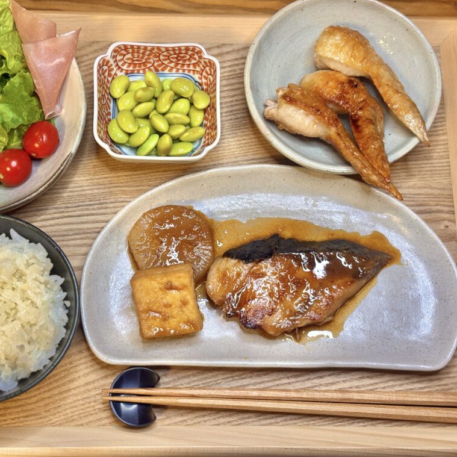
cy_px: 228
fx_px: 926
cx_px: 179
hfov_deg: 27.6
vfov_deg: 27.7
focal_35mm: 62
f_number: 1.6
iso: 64
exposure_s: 1/45
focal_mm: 5.96
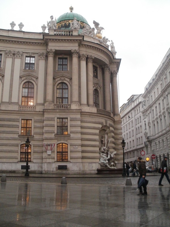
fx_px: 236
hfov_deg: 39.7
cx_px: 85
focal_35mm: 36
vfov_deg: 51.4
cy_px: 114
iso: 400
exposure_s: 1/50
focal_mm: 6.3
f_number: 3.5
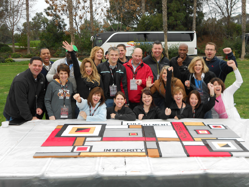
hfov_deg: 43.9
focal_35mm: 43
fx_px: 309
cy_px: 94
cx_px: 124
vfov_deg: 33.6
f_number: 4.2
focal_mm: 7.7
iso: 80
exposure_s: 1/60
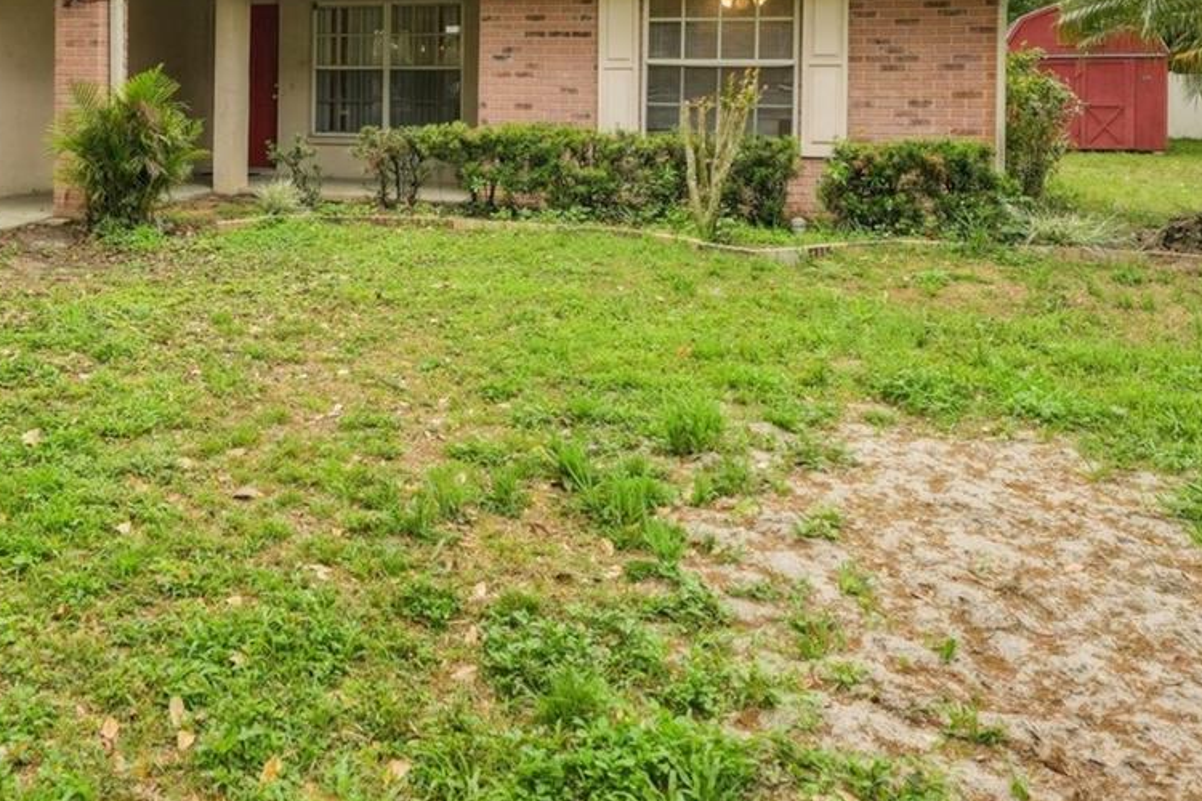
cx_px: 335
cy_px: 91
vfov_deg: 37.3
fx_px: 1111
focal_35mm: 33
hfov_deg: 54.7
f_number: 8
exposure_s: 1/250
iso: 400
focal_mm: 15.6
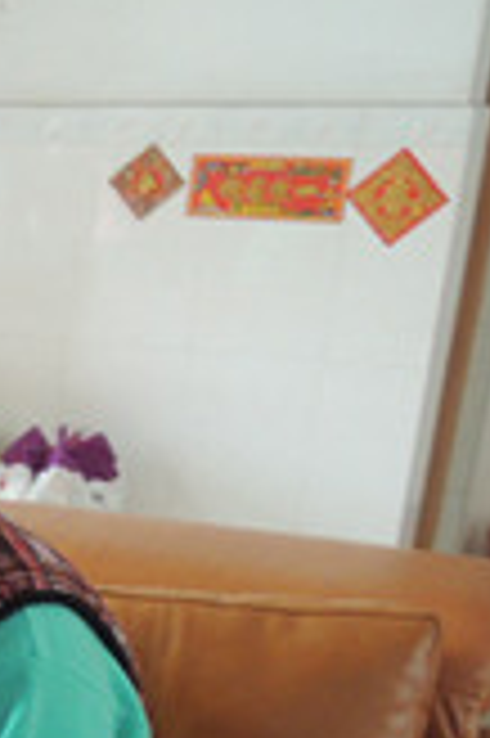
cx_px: -530
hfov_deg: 14.4
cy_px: 673
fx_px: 1555
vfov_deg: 25.8
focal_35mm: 76
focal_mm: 4.3
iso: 400
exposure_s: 1/15
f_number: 2.8
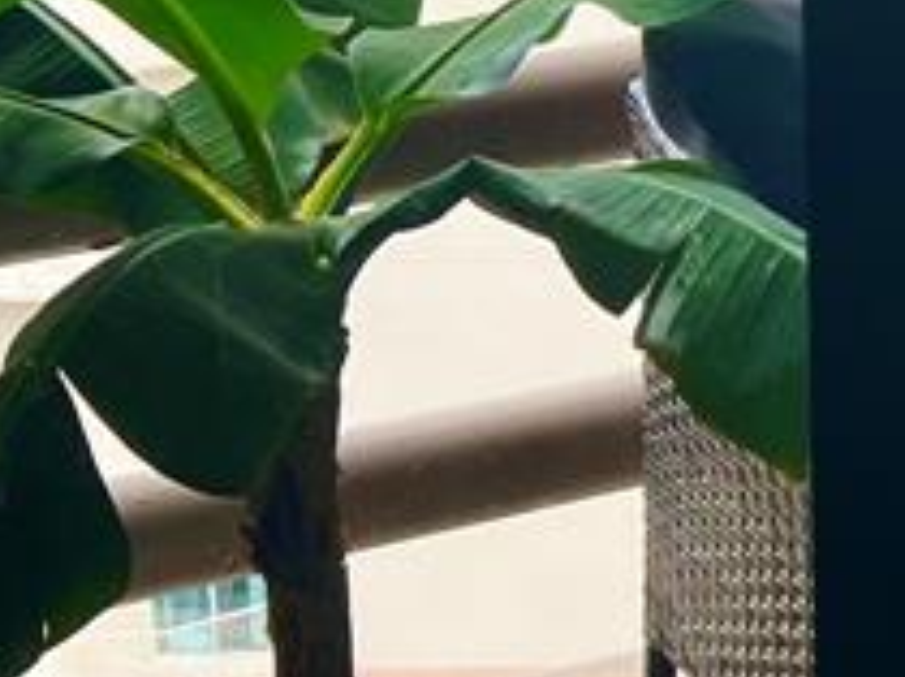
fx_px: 3316
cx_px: 1543
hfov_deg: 14.1
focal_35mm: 127
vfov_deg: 11.5
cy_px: -47
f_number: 1.5
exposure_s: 1/495
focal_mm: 5.7
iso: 50
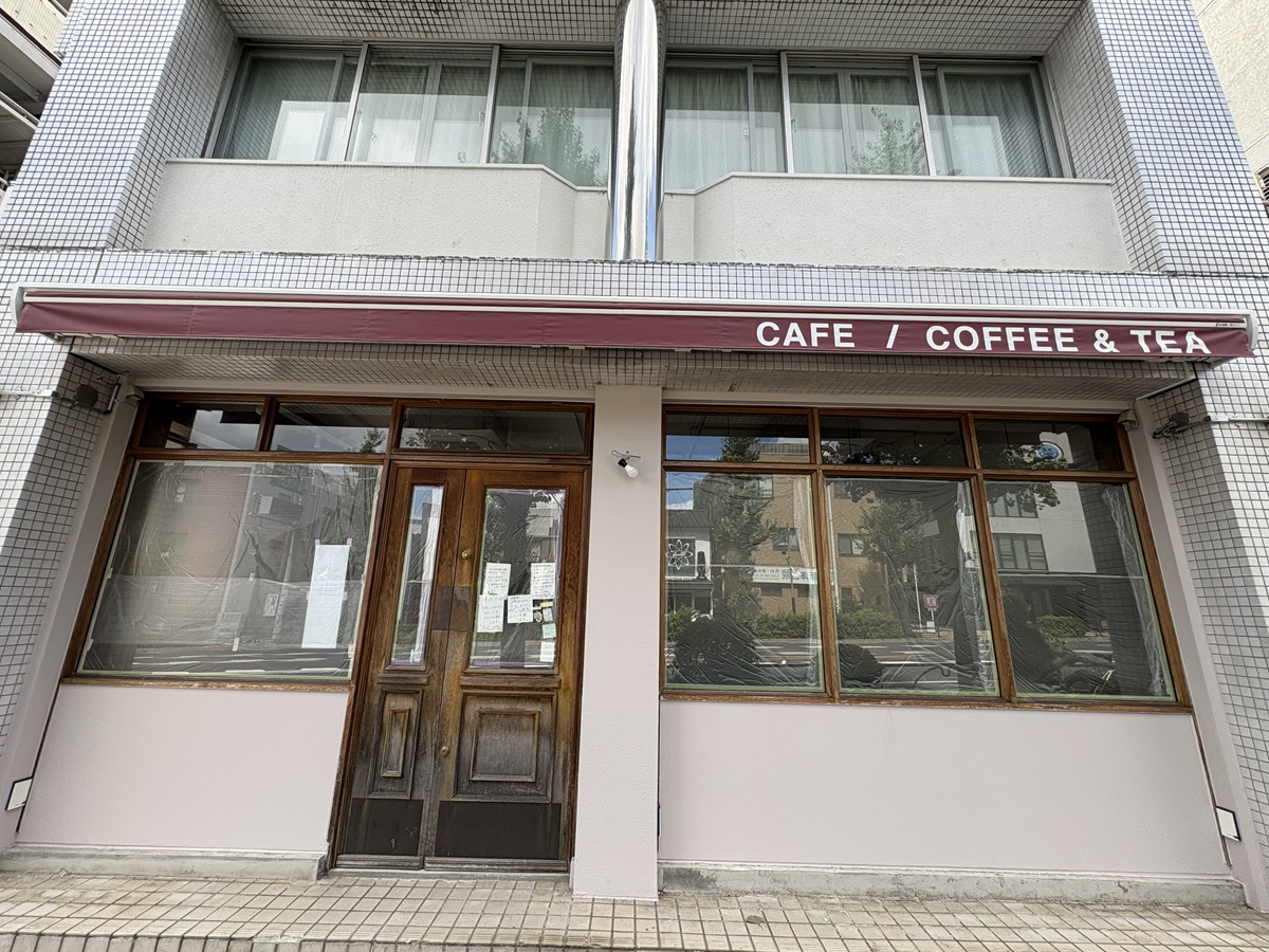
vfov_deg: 85.7
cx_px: 634
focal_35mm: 14
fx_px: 513
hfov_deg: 102.1
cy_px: 476
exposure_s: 1/299
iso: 40
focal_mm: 2.22
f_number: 2.2
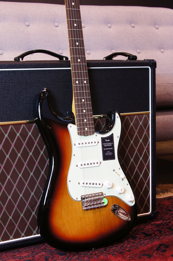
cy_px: 130
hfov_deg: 22.6
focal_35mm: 60
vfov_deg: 33.4
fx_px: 434
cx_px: 86
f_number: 7.1
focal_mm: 40
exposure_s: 1/2.5
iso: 100
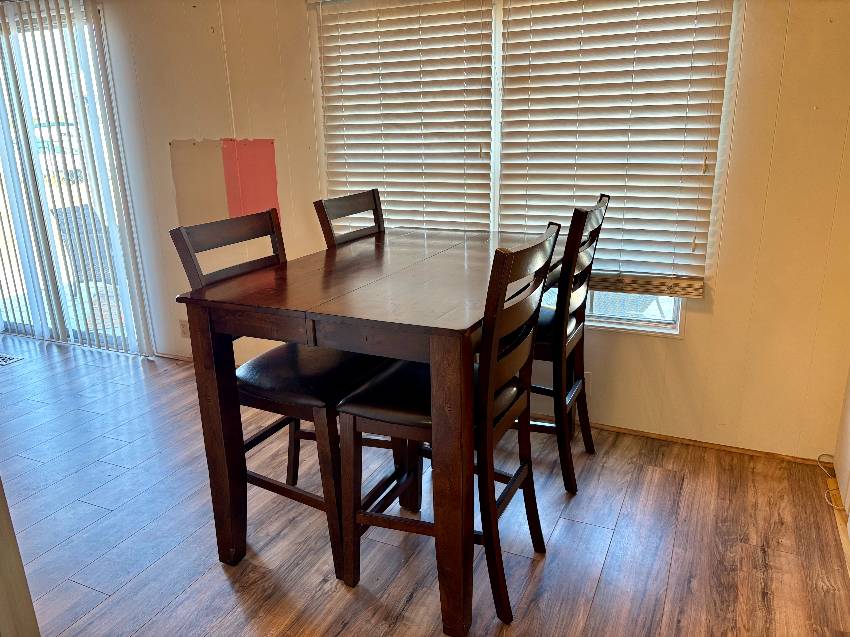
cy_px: 318
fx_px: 638
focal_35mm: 26
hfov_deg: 67.3
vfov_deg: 53.0
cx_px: 425
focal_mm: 5.96
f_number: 1.6
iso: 160
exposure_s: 1/60
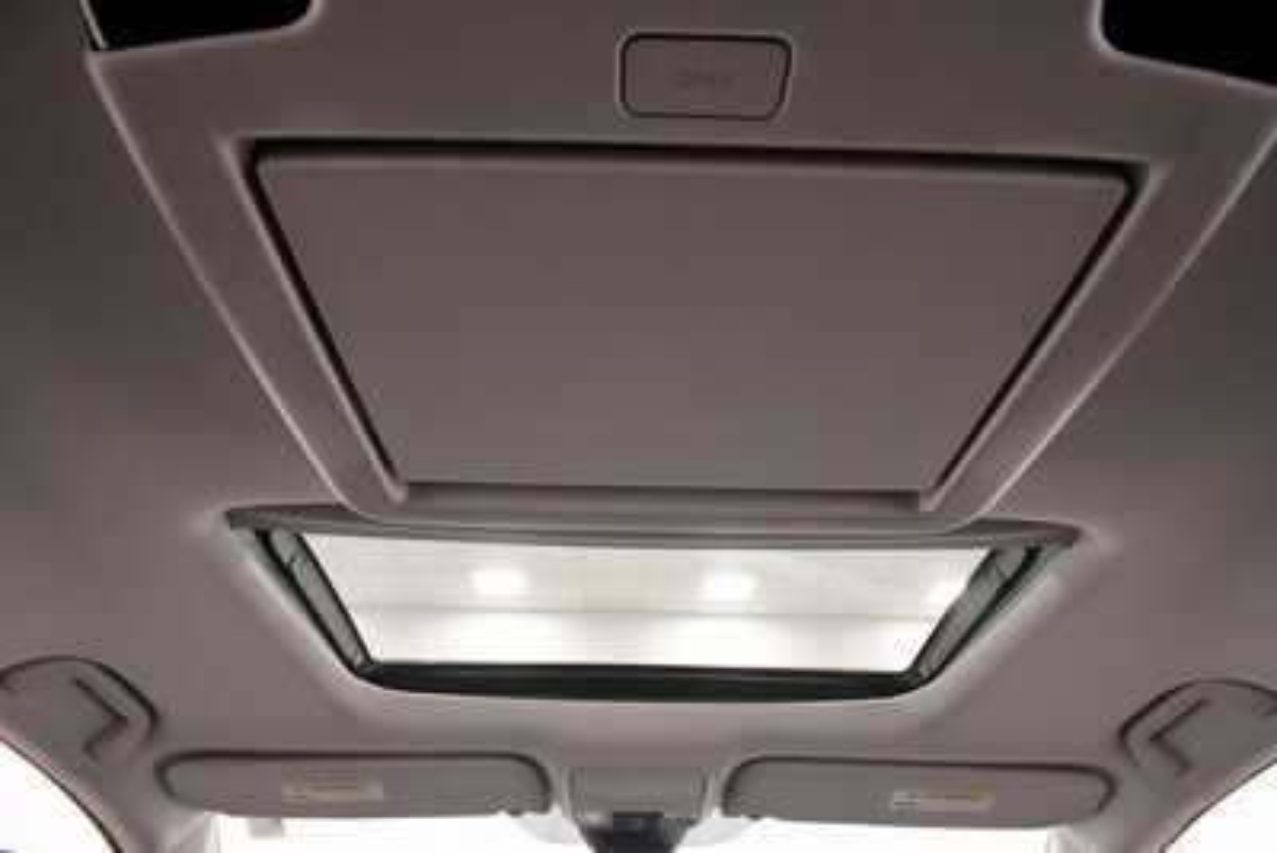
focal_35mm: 15
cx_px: 638
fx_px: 532
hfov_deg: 100.4
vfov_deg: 77.4
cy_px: 426
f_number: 4
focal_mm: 10
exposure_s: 1/125
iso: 2200
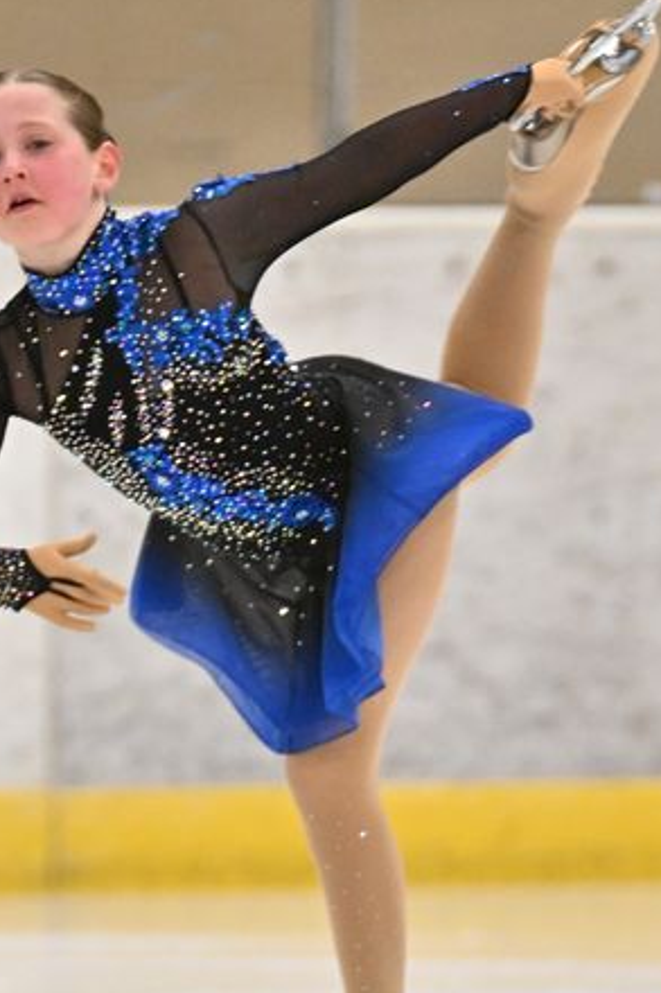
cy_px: 711
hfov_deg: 1.5
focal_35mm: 920
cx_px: 280
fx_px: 25356
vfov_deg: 2.2
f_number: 3.5
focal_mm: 300
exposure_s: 1/800
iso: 3200
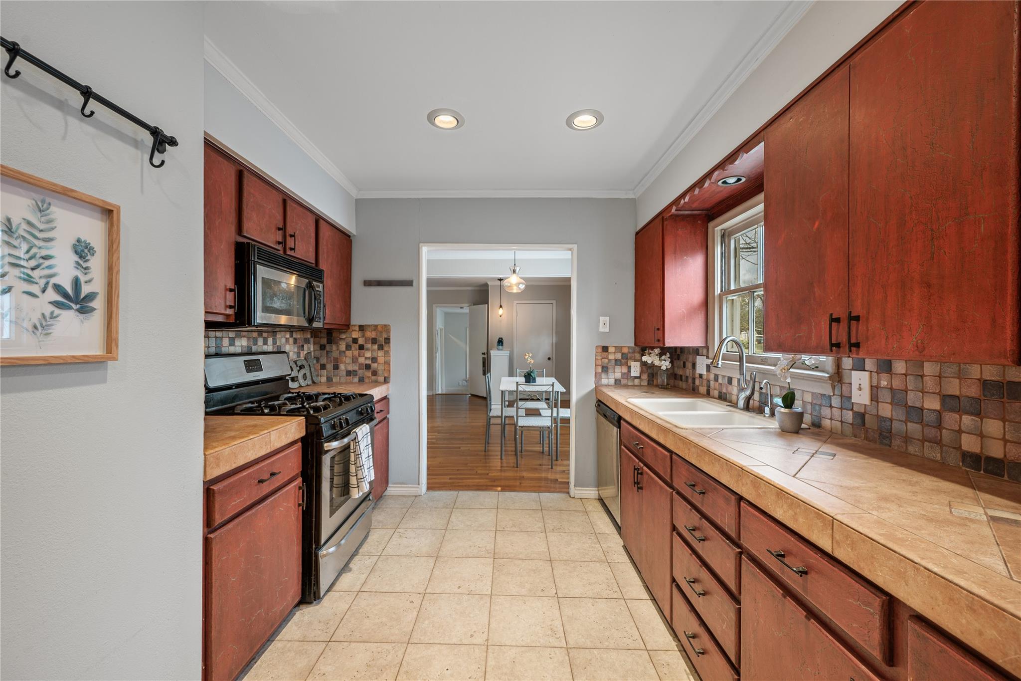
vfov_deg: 81.2
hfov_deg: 104.3
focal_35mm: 14
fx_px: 397
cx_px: 510
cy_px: 340
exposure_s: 1/2
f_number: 8
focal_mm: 14
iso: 100
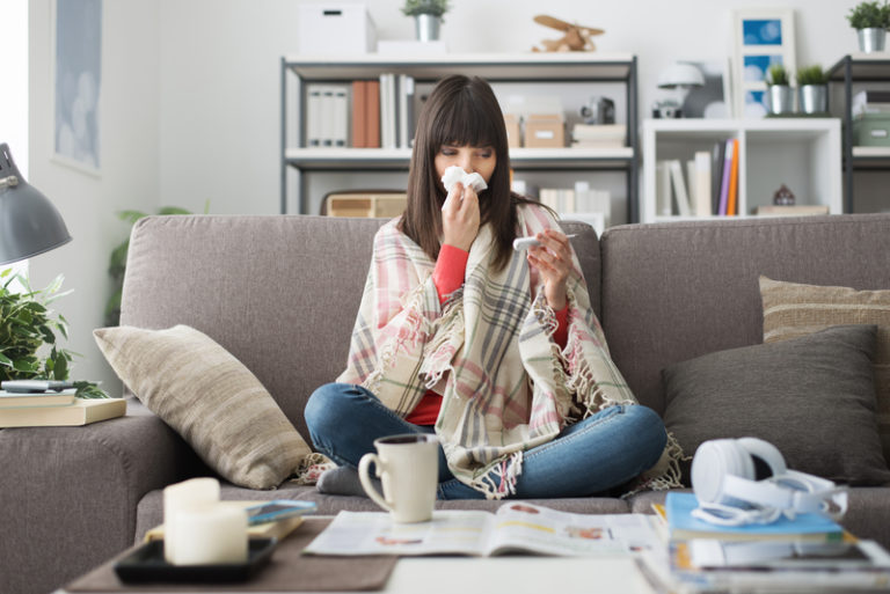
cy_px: 297
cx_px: 445
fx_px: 1237
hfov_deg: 39.6
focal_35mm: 50
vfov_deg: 27.0
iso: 100
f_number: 2.8
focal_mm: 50
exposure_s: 1/125
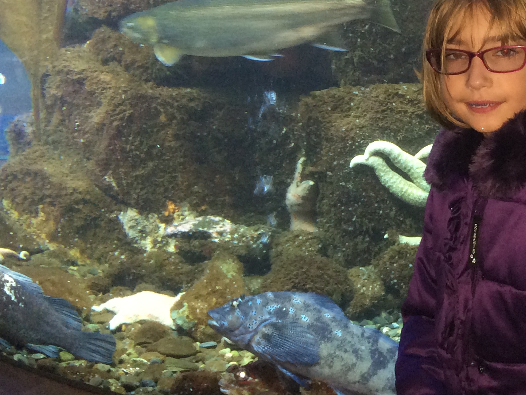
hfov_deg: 25.4
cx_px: 482
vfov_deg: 19.7
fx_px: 1124
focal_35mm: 74
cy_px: 94
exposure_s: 1/17
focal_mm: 4.12
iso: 160
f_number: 2.2
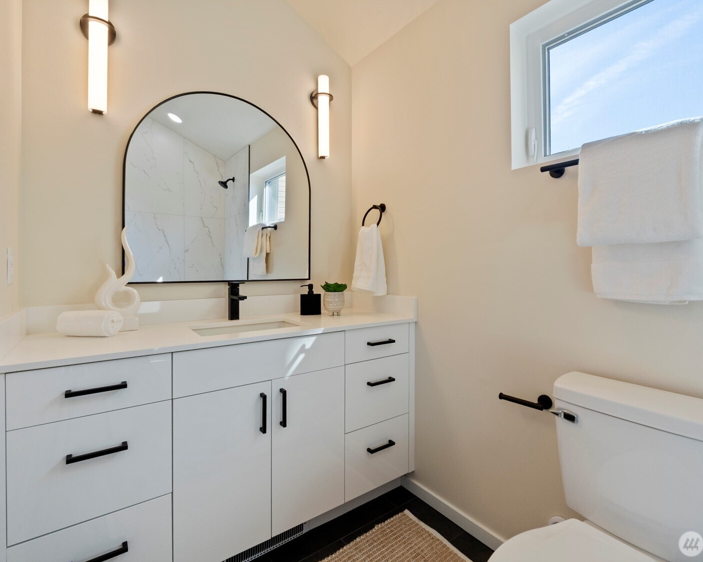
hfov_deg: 89.5
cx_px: 376
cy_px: 280
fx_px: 354
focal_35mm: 17
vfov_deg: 77.0
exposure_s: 1/20
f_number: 9
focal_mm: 10
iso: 250
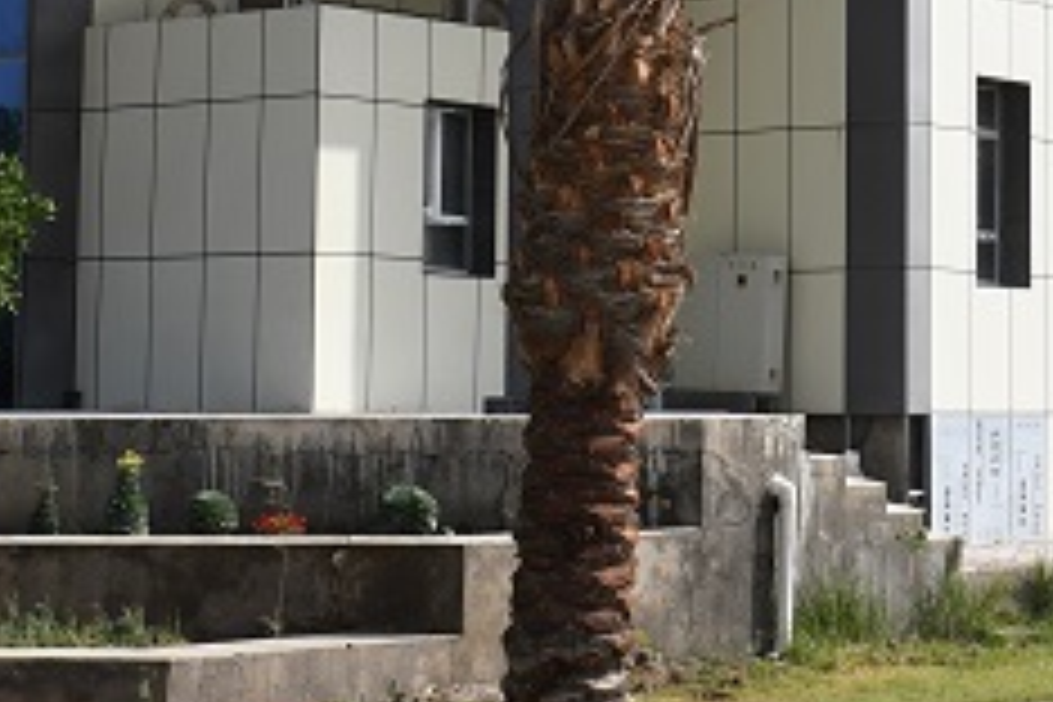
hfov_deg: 19.0
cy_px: 14
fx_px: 3042
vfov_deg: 13.0
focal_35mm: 104
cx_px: 1116
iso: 100
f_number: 8
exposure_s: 1/250
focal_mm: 18
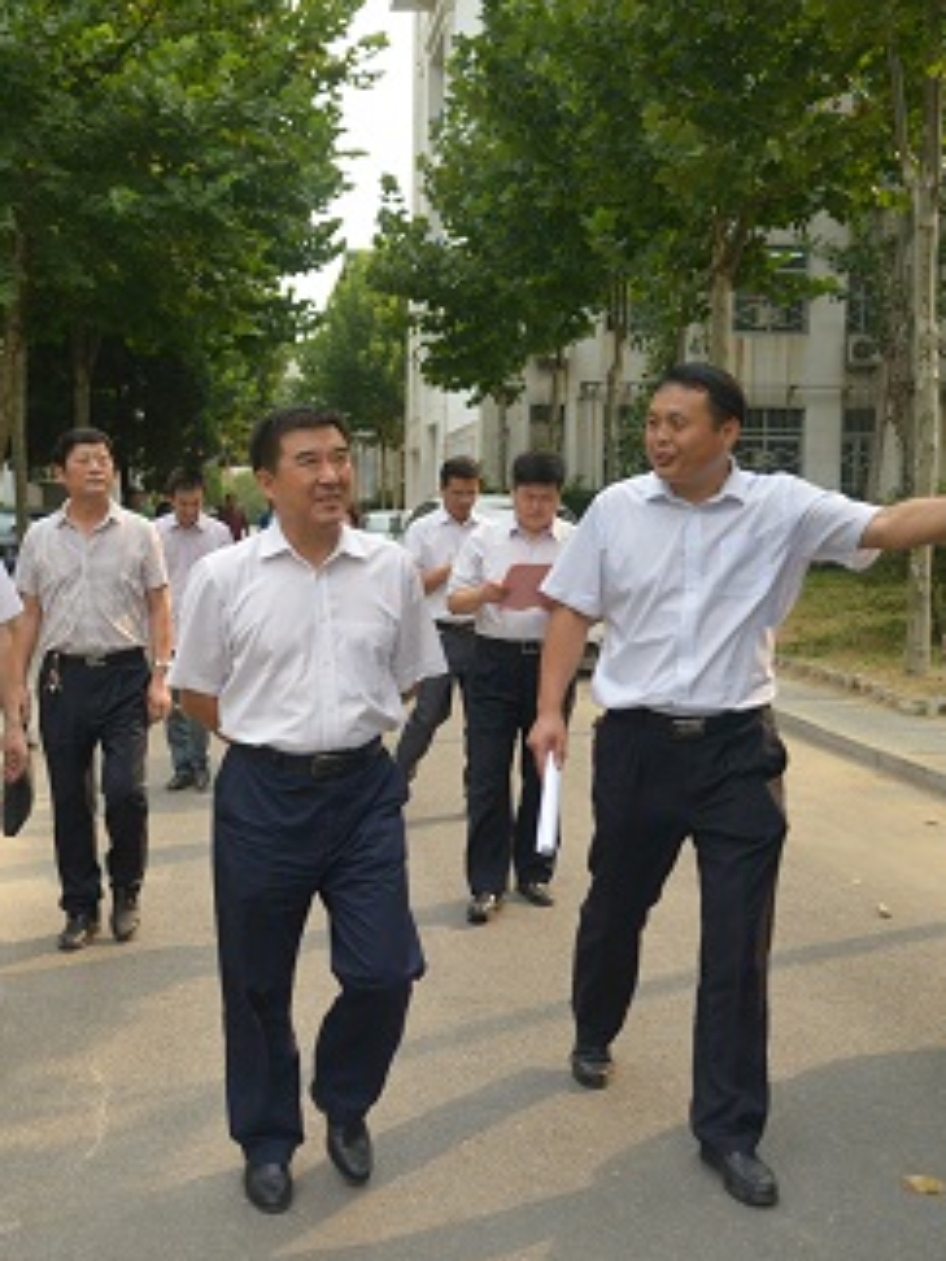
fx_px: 1567
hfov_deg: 32.9
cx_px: 226
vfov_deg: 43.8
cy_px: 644
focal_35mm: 43
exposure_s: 1/8000
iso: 3200
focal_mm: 29
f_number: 3.8
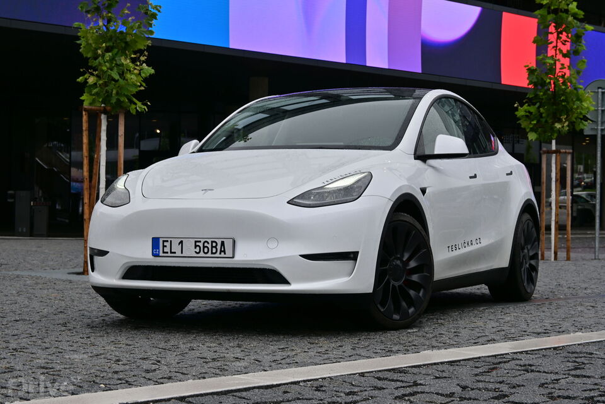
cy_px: 202
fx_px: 1260
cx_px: 302
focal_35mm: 75
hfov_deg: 27.0
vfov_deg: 18.2
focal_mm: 50
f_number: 7.1
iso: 100
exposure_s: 1/200
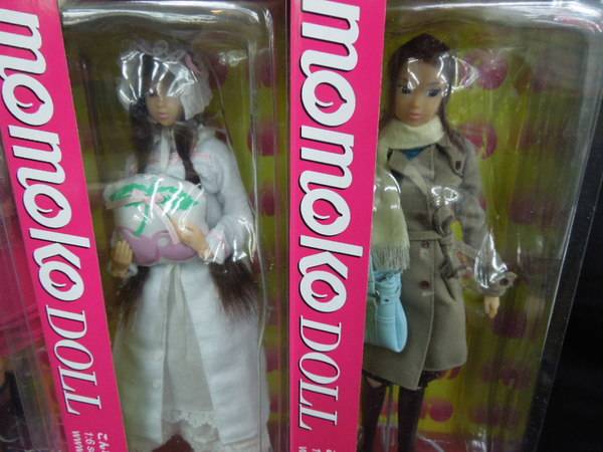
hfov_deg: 69.4
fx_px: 435
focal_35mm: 25
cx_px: 302
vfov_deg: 54.9
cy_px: 226
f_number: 3.3
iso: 280
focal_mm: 4.5
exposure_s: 1/30
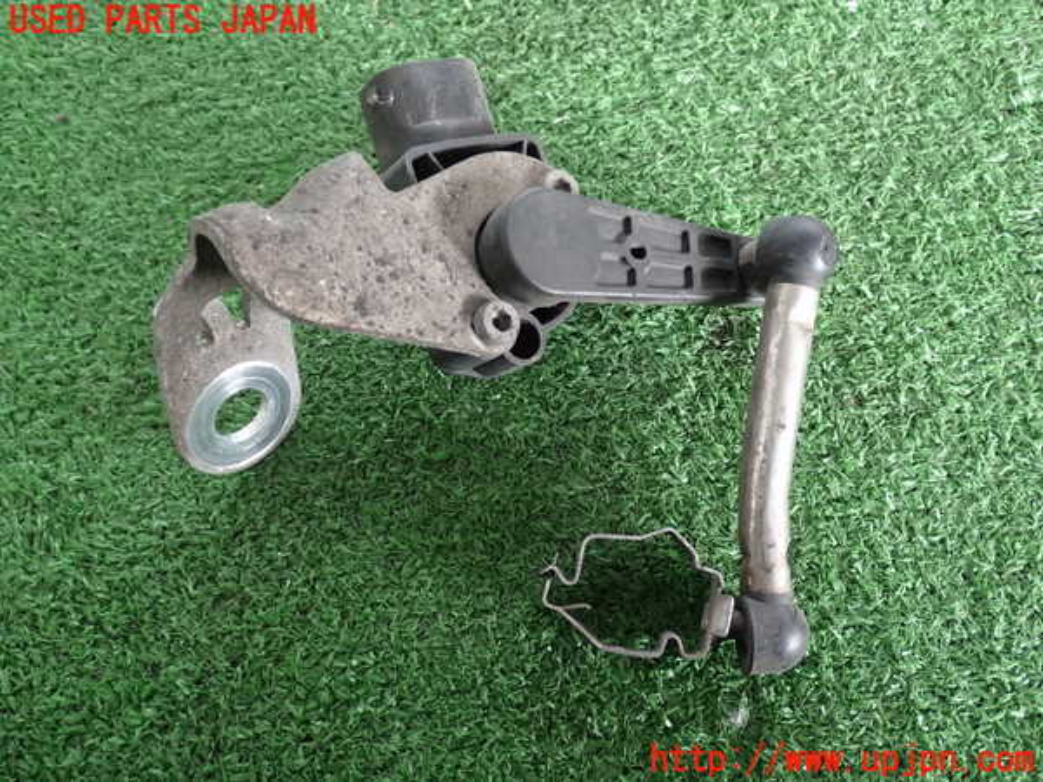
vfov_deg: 37.7
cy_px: 391
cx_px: 522
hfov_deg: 49.0
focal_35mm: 38
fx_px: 1145
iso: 320
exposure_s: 1/40
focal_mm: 6.83
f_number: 2.7
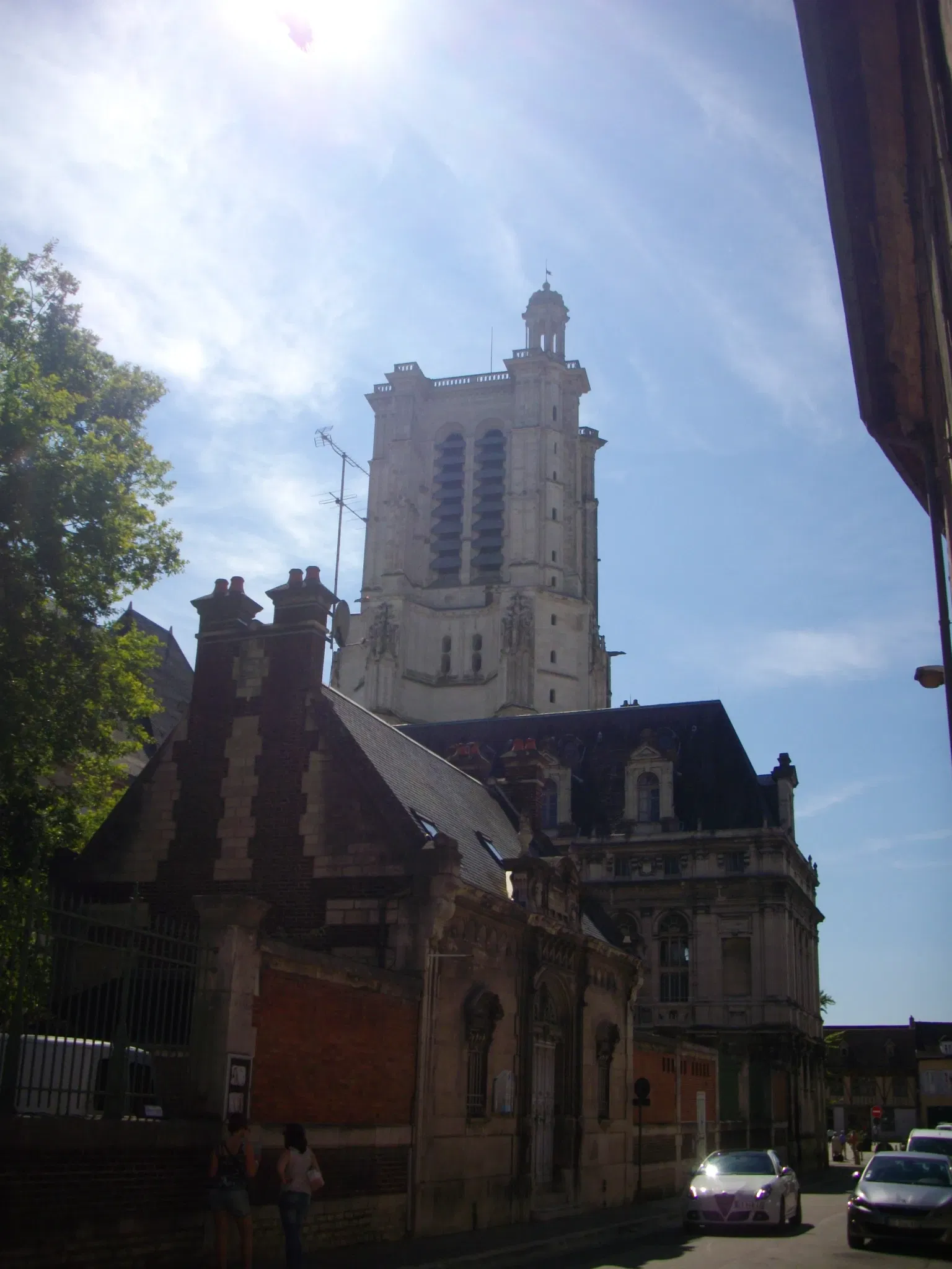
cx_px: 476
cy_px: 634
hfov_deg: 38.7
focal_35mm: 37
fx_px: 1357
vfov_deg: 50.1
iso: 100
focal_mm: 6.2
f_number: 5.6
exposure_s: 1/800
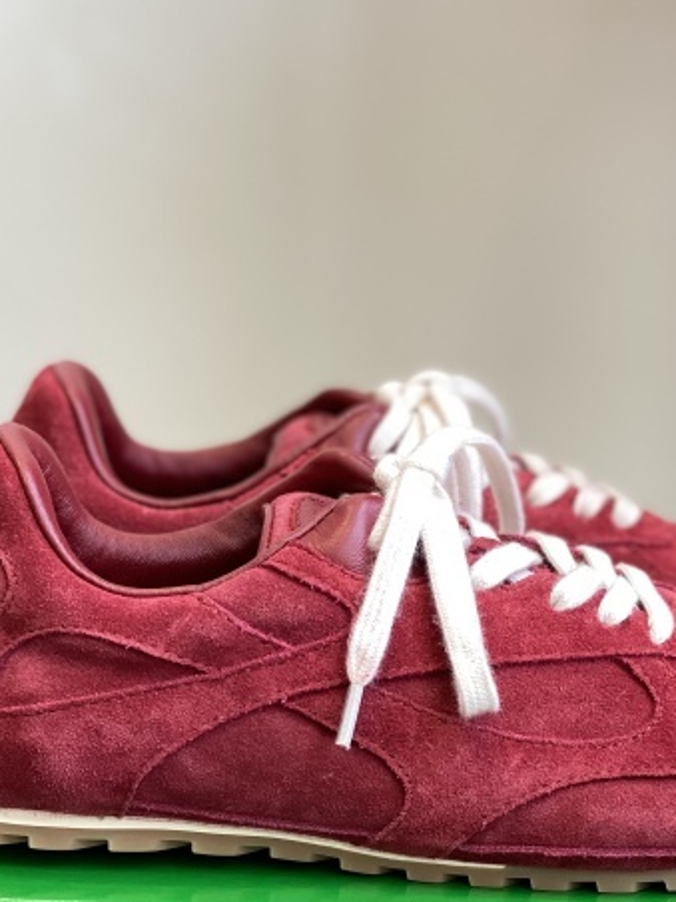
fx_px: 2396
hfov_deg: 16.0
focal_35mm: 92
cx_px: 429
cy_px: 629
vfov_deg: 21.2
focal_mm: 6
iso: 50
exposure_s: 1/122
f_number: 2
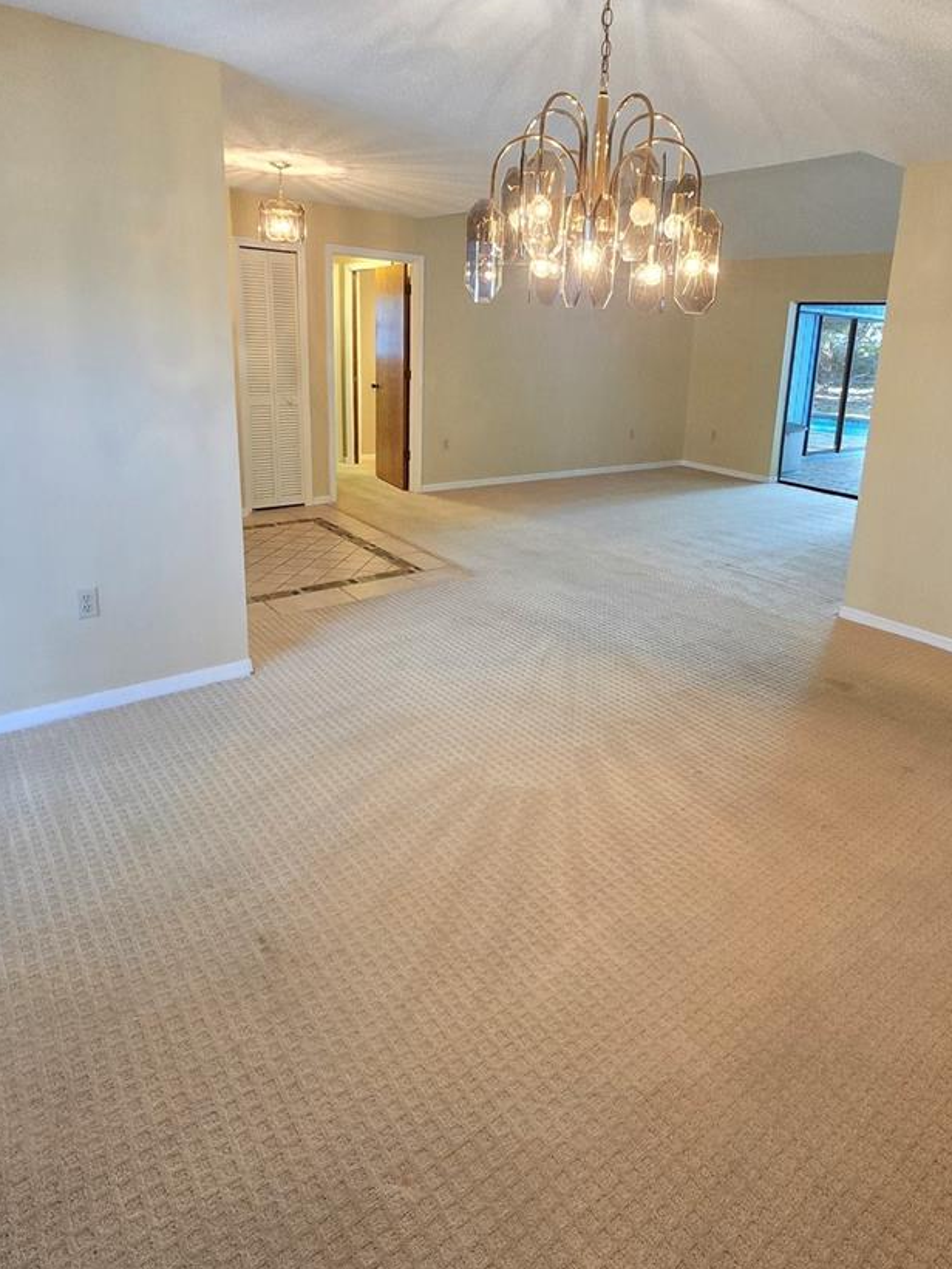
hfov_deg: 68.1
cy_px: 519
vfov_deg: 83.8
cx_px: 564
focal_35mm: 19
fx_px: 697
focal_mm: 2.2
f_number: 2.2
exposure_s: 1/60
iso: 1000
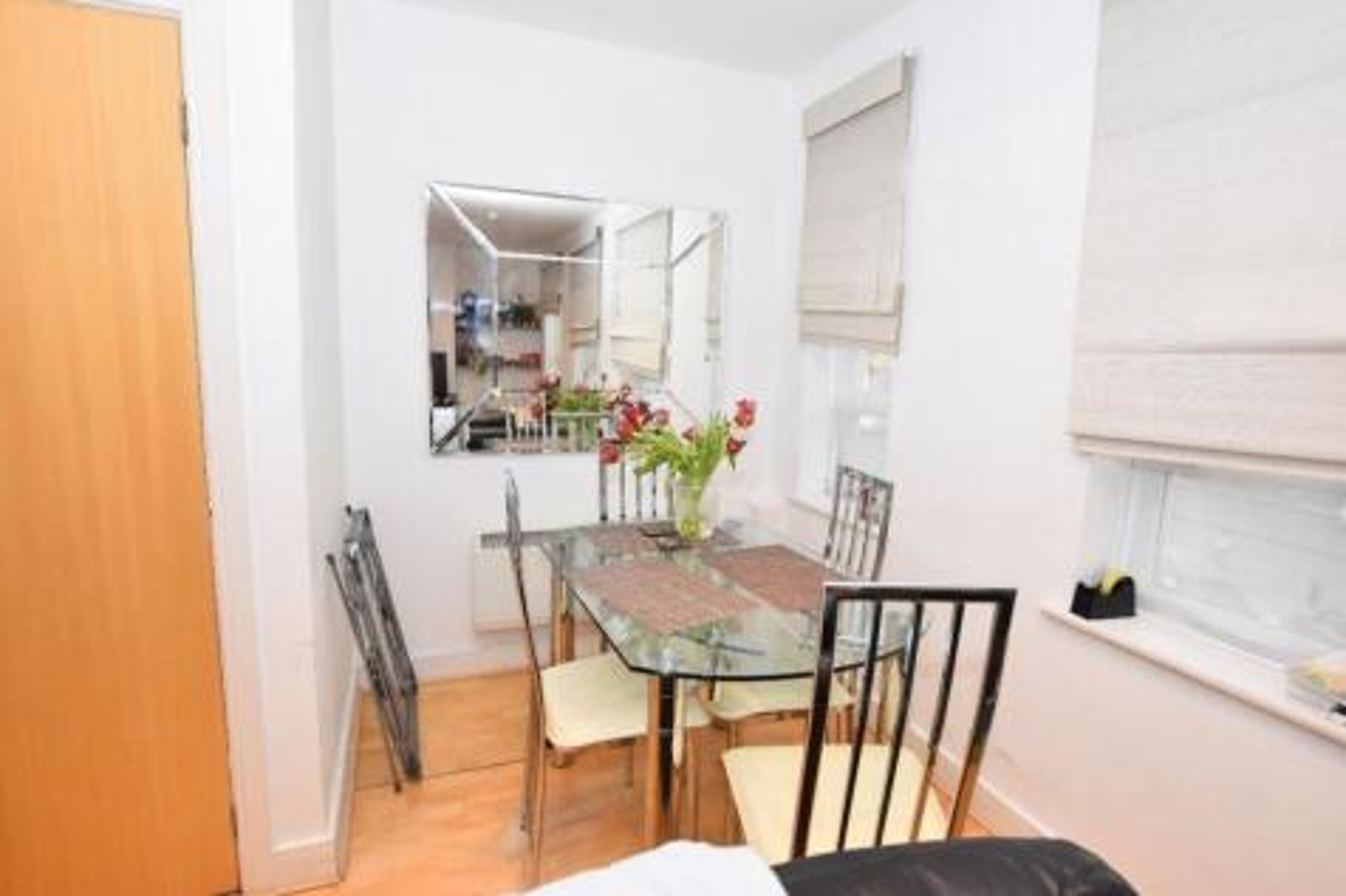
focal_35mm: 17
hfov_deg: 92.5
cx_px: 673
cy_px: 448
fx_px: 645
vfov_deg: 69.6
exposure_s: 1/160
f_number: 4
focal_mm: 11.5
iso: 800
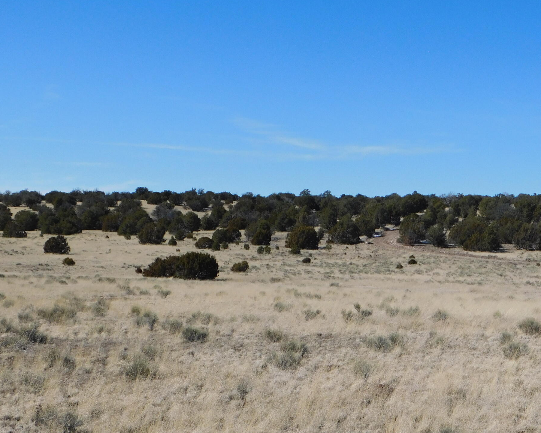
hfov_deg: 28.9
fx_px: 1041
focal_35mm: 65
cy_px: 305
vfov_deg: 23.3
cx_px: 376
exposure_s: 1/500
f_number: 7.2
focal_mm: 7.1
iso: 125
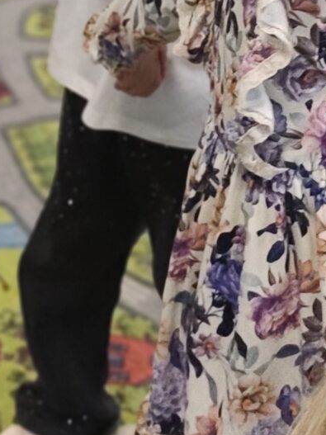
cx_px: 155
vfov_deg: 14.5
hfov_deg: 11.3
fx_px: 1646
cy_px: -100
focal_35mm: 131
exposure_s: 1/150
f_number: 1.65
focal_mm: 6.19
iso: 2500
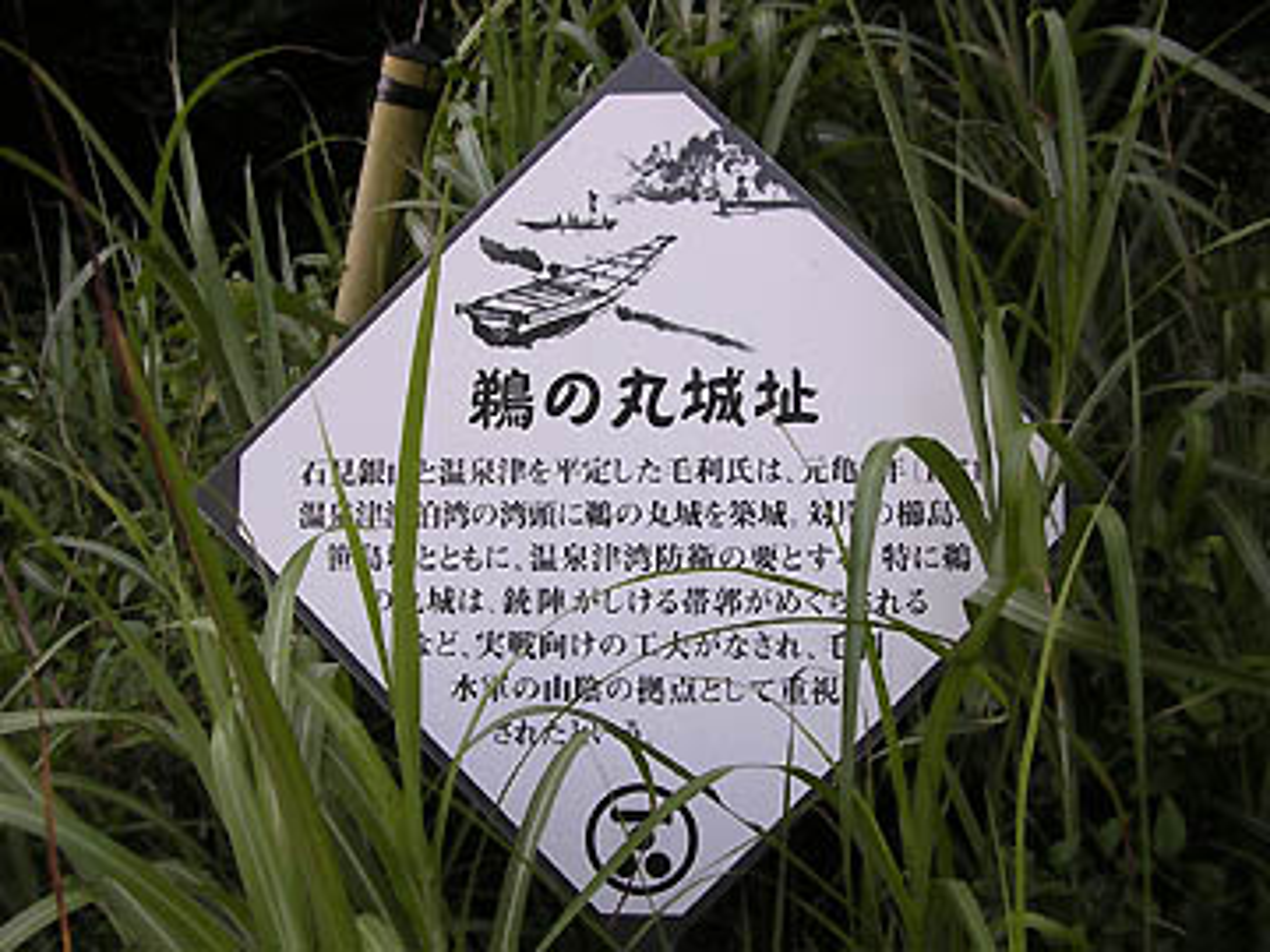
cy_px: 476
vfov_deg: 37.7
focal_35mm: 38
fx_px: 1394
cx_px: 635
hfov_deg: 49.0
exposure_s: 1/182
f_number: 2.8
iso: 100
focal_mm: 5.8
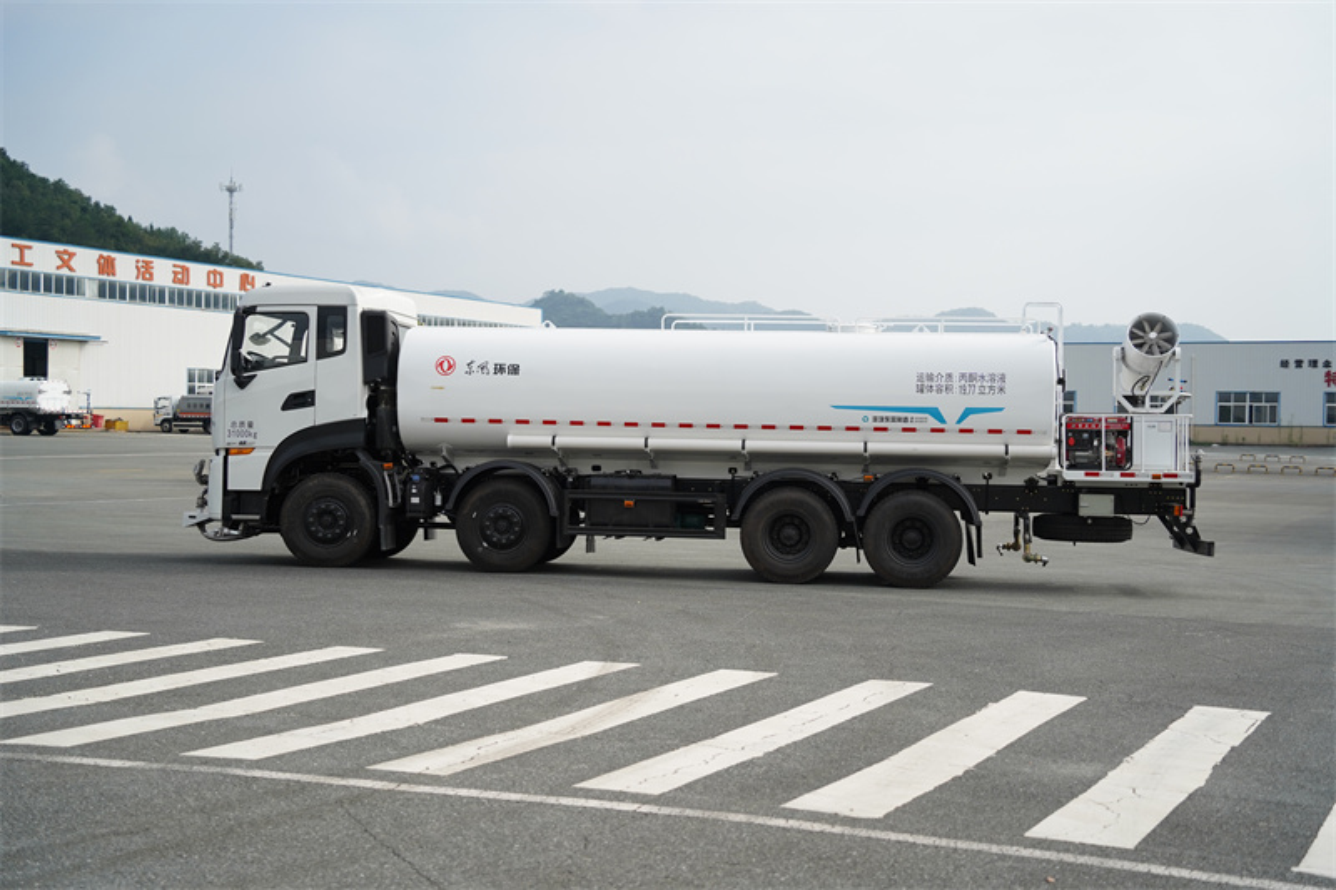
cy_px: 445
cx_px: 668
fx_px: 1892
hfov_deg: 38.9
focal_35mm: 51
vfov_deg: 26.5
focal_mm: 51
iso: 500
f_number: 3.5
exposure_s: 1/4000
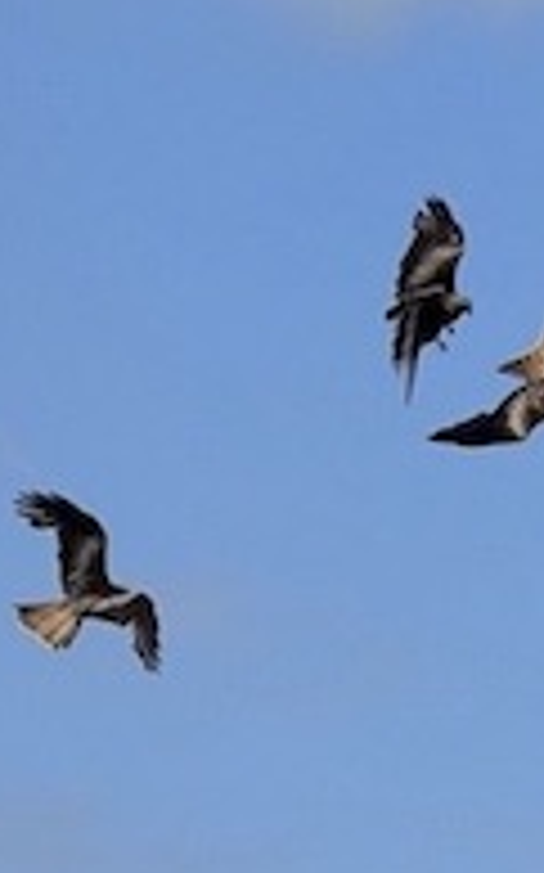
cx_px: 1859
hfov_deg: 2.4
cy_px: 25
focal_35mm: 527
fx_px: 12520
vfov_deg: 4.0
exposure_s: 1/1000
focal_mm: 36.72
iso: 100
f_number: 5.6
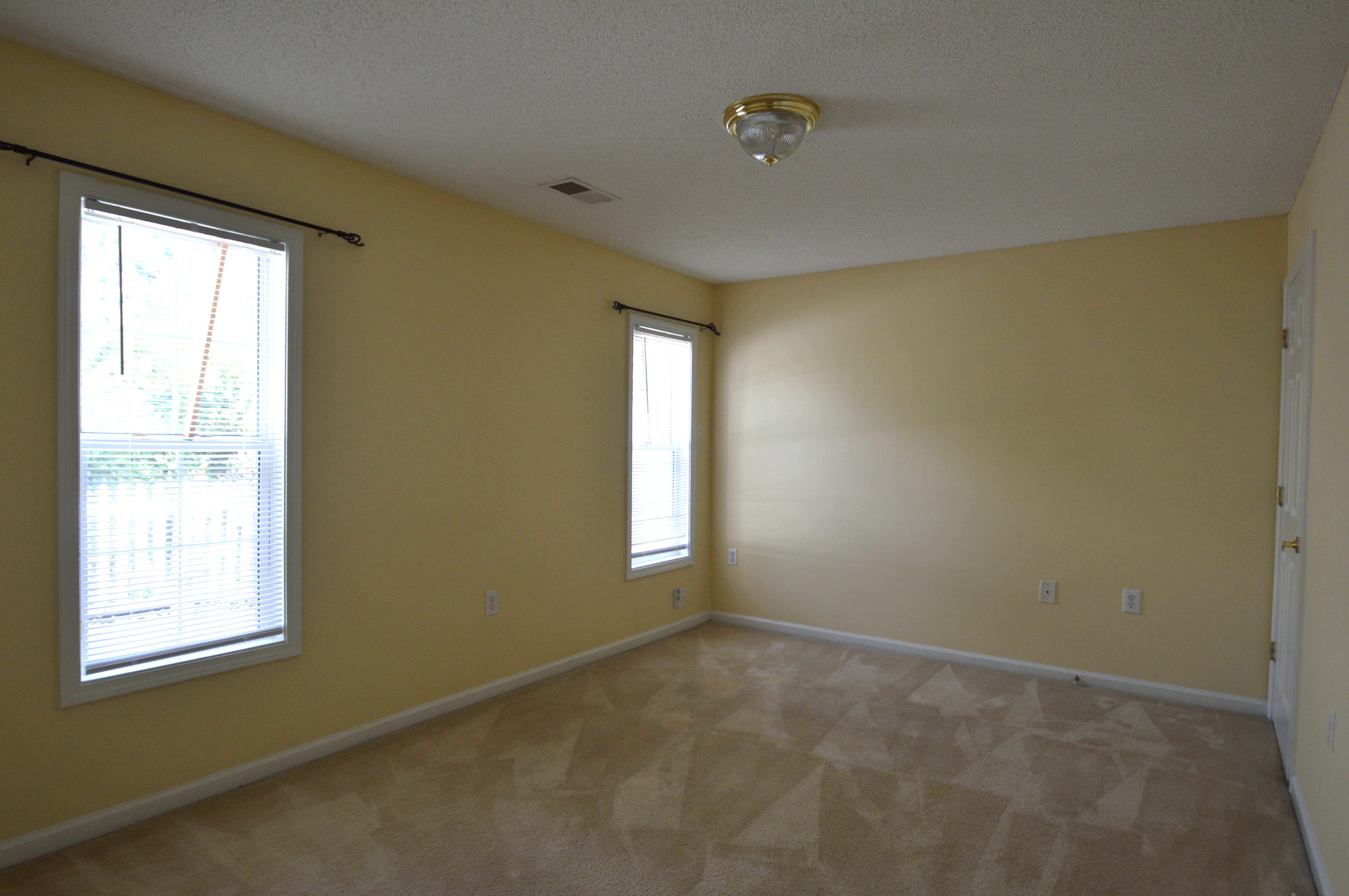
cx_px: 674
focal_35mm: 18
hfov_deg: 90.1
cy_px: 448
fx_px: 674
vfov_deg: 67.3
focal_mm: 12
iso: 360
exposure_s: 1/125
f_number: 5.6
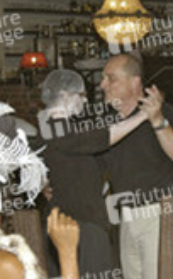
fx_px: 765
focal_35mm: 101
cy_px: 162
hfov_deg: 12.9
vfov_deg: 20.6
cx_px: 104
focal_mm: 24
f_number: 5
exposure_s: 1/40
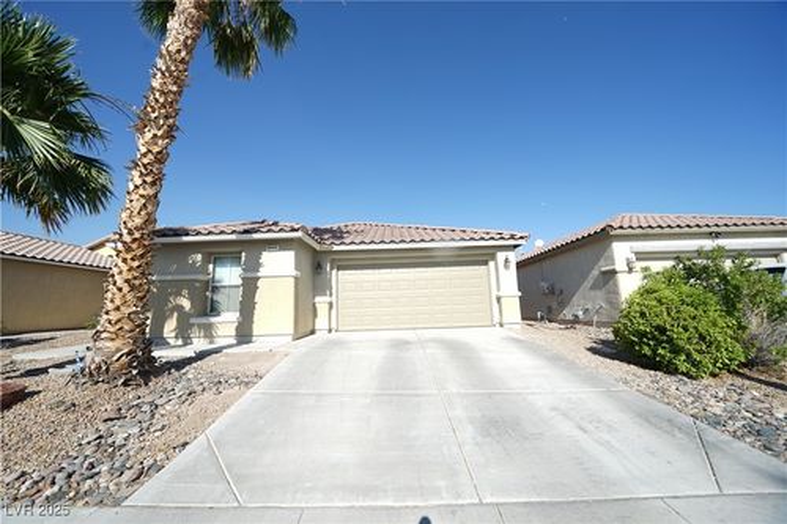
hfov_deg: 112.6
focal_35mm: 12
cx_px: 394
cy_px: 262
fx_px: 262
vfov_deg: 90.0
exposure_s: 1/125
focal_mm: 12
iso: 50
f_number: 7.1
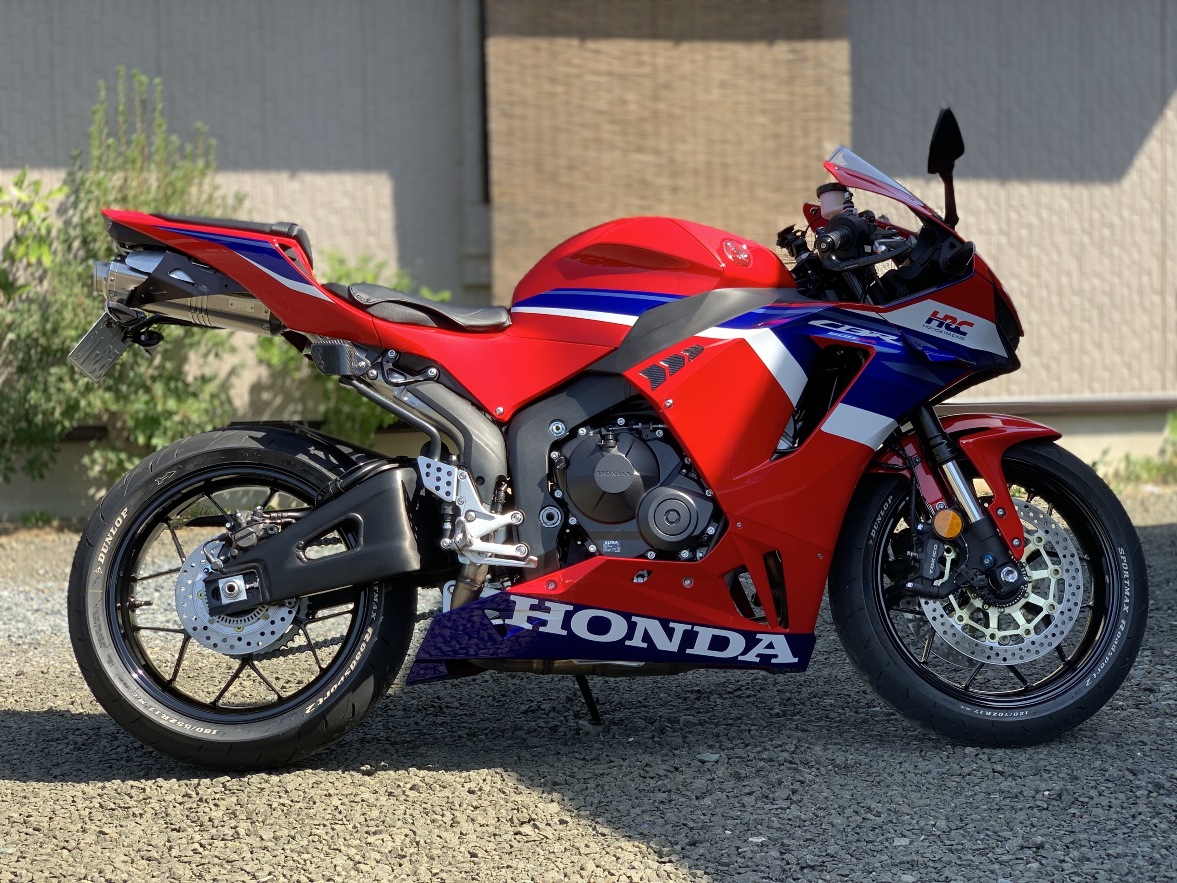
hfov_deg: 36.8
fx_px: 1768
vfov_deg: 28.0
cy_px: 442
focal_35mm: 52
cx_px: 588
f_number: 2.4
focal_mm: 6
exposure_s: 1/122
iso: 16
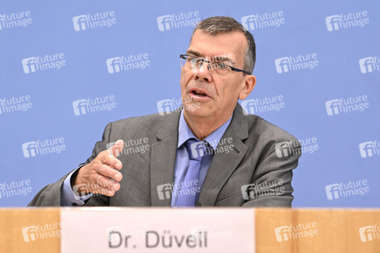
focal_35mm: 95
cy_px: 126
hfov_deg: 21.5
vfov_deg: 14.4
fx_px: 1002
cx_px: 190
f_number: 5
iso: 3200
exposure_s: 1/500
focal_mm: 95
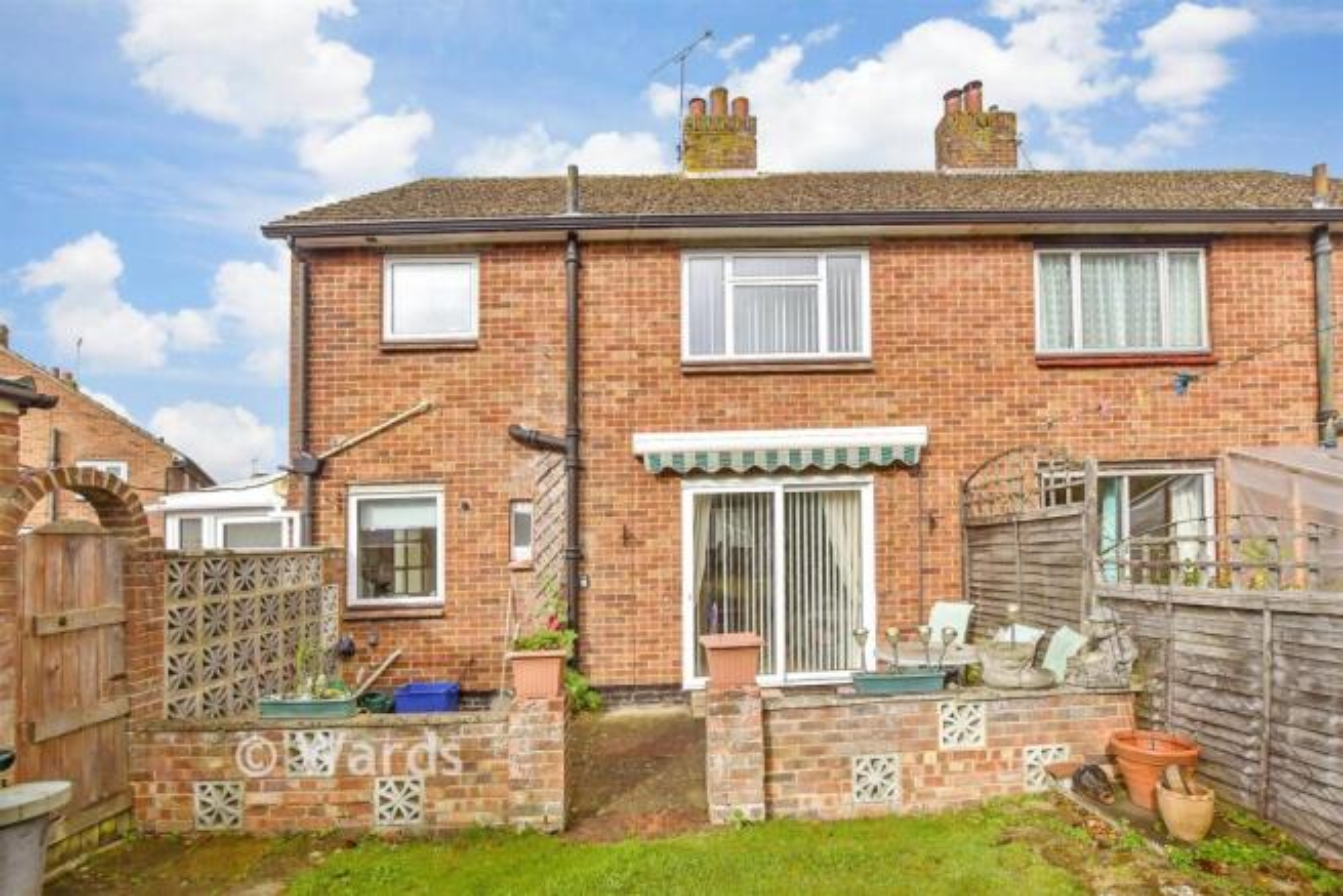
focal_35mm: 15
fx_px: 560
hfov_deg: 100.4
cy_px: 448
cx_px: 672
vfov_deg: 77.4
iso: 250
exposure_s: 1/500
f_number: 8
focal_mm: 10
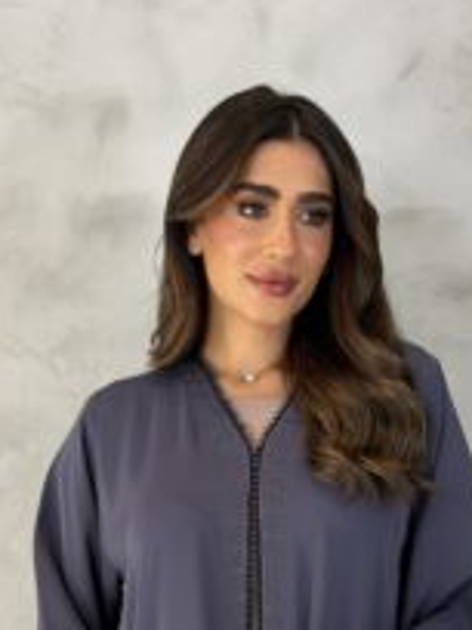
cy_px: 605
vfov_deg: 20.3
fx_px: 1709
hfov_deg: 15.7
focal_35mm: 94
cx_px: 231
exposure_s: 1/154
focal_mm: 6.76
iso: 50
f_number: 1.78
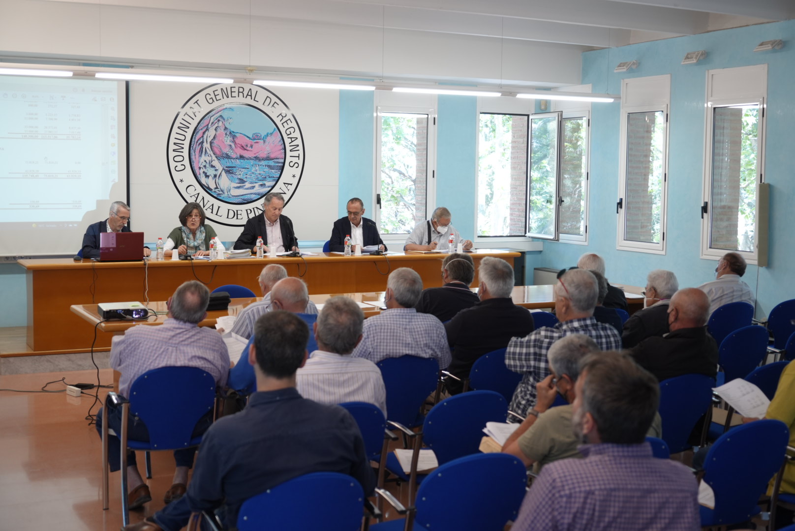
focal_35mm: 47
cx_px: 398
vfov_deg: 28.7
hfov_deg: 41.9
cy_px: 266
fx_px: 1039
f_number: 4
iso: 640
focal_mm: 47
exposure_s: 1/100
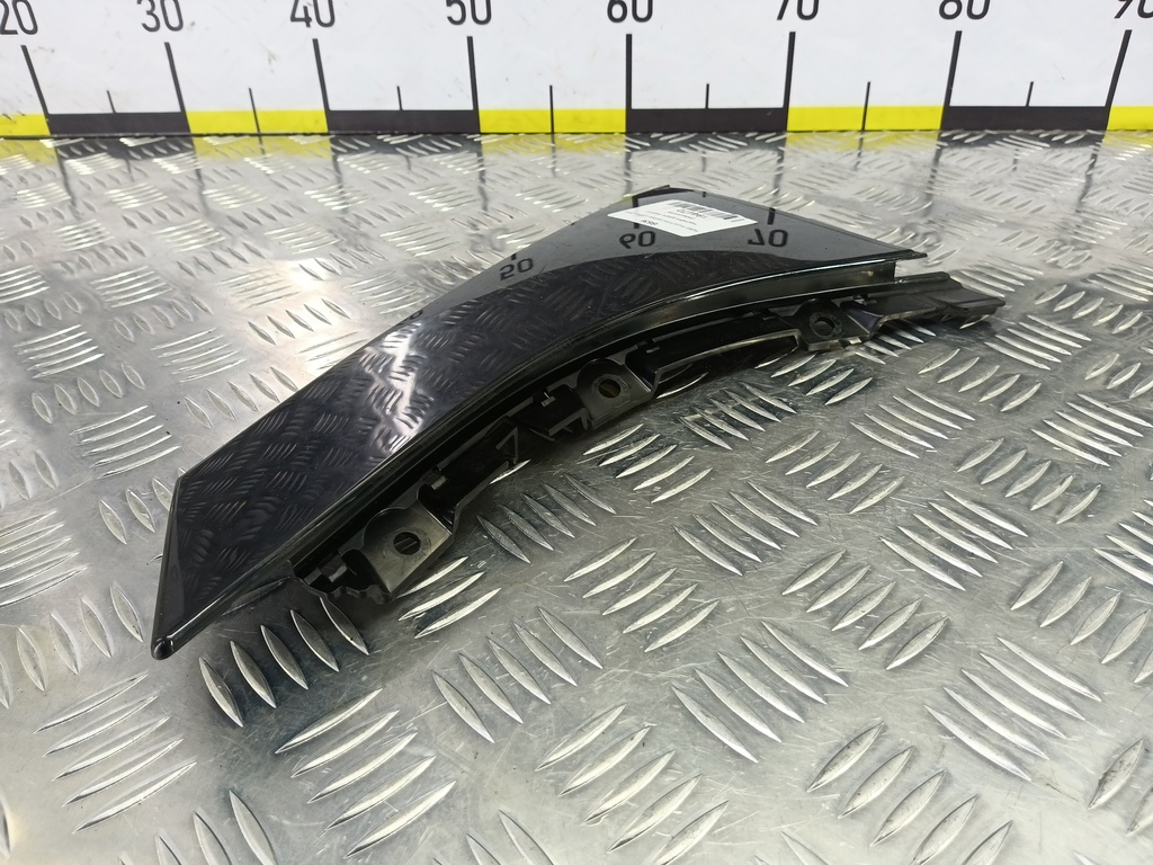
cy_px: 432
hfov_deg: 73.9
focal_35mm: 23
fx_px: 766
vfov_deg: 58.9
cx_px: 576
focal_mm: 4.11
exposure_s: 1/50
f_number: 1.6
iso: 142
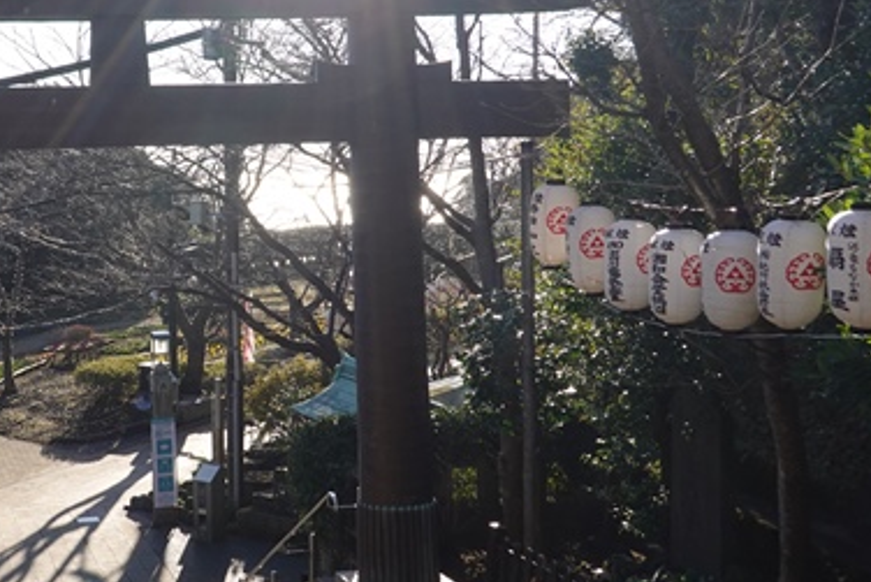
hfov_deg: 31.2
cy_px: 263
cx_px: 188
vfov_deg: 21.6
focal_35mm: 63
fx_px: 1525
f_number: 5.6
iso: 250
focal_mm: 13.56
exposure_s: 1/500
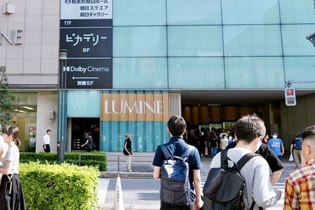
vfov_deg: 31.0
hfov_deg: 44.3
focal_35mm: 43
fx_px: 376
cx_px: 88
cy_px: 70
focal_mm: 24
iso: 320
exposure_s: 1/250
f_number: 8
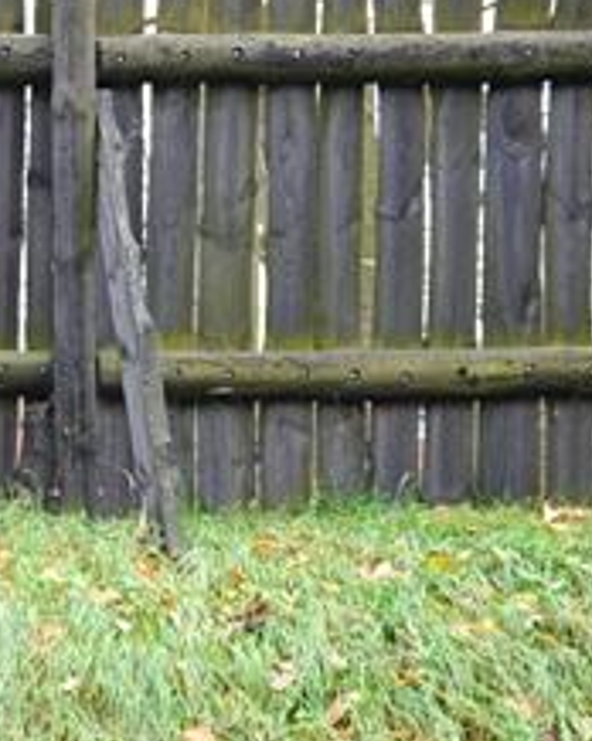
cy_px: 778
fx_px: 3049
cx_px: -827
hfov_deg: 9.8
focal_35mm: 139
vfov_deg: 13.6
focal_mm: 38
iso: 640
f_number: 4
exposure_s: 1/60
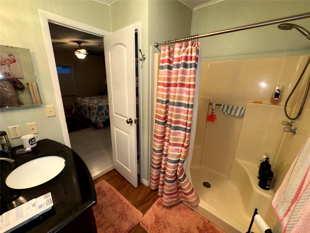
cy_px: 116
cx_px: 155
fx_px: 125
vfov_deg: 85.7
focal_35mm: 14
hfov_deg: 102.1
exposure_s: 1/66
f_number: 2.2
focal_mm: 2.22
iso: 80
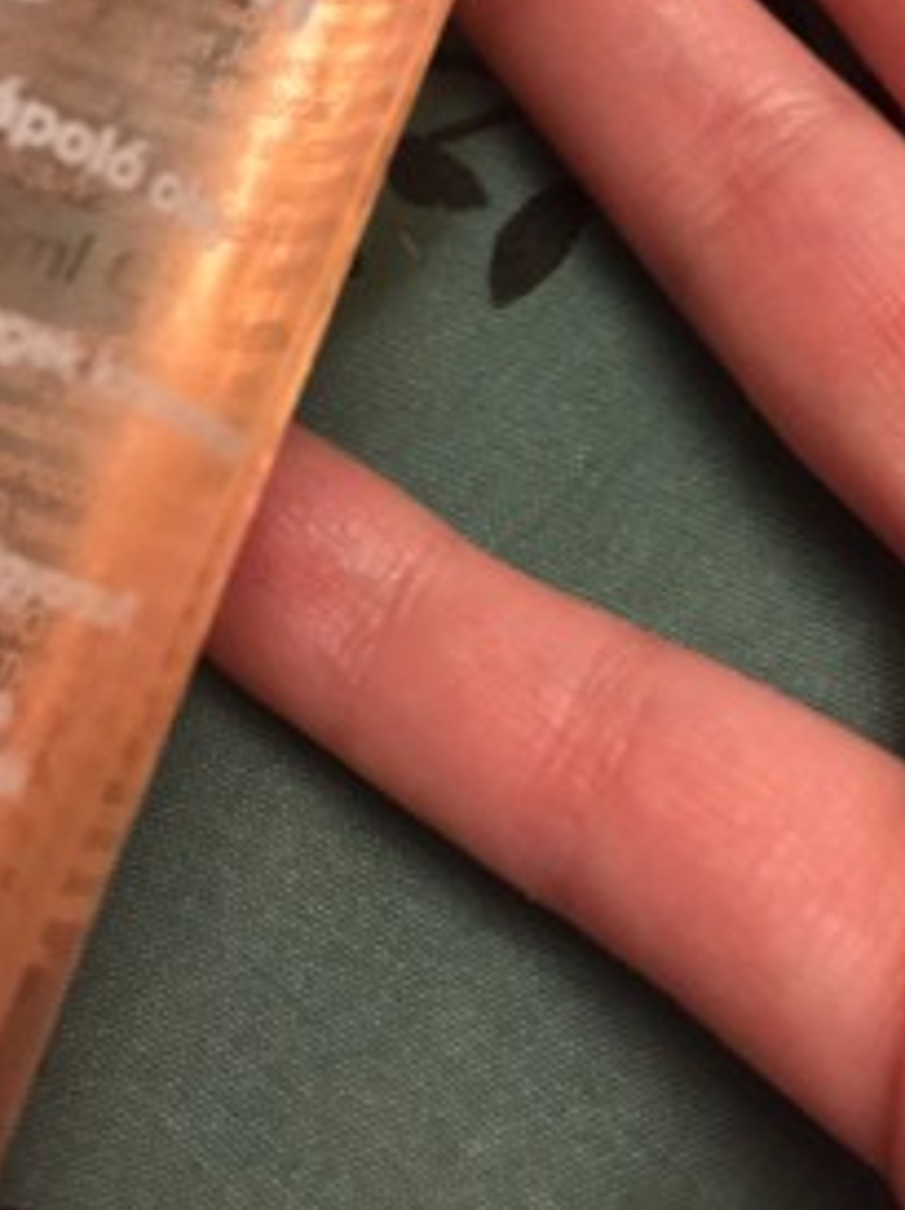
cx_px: 607
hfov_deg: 27.3
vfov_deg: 35.2
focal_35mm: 53
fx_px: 1850
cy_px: 269
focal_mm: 4.15
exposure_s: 1/17
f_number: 2.2
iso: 250
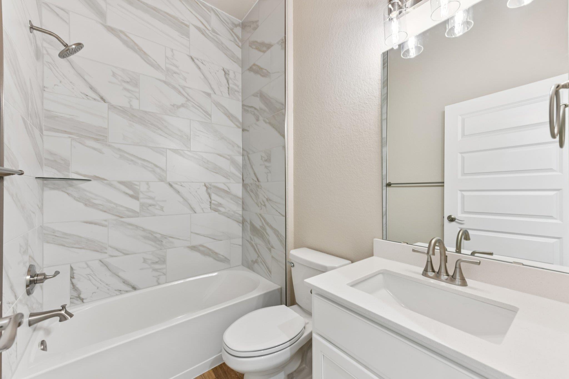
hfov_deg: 104.2
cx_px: 284
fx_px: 221
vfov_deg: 81.2
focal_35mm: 14
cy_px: 190
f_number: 8
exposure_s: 1/8
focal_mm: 14
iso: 360
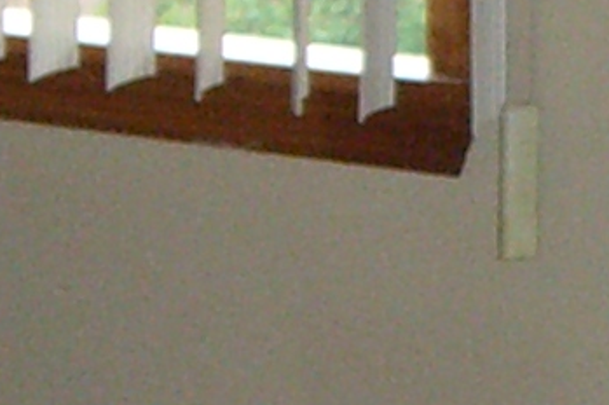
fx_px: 7098
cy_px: 183
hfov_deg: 4.8
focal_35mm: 420
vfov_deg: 3.3
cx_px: 1174
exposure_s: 1/60
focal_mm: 9
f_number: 3.3
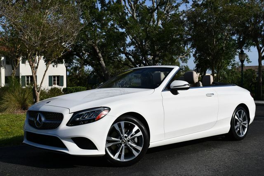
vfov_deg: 28.1
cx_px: 132
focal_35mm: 48
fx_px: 352
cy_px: 88
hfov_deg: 41.1
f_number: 10
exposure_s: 1/400
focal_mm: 24
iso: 100
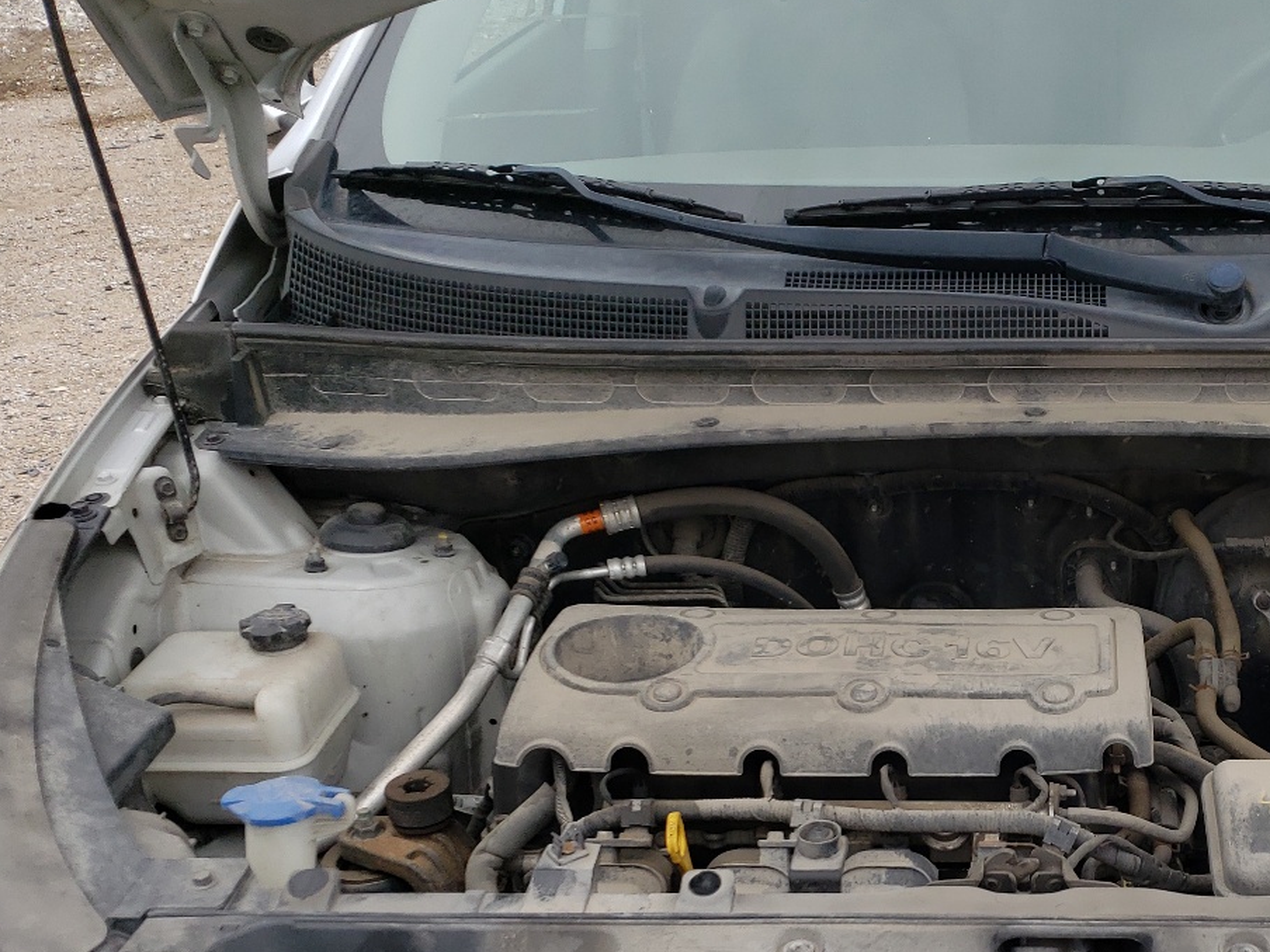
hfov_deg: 39.7
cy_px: 733
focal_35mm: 46
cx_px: 1010
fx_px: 1688
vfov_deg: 30.9
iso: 50
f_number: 1.5
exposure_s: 1/769
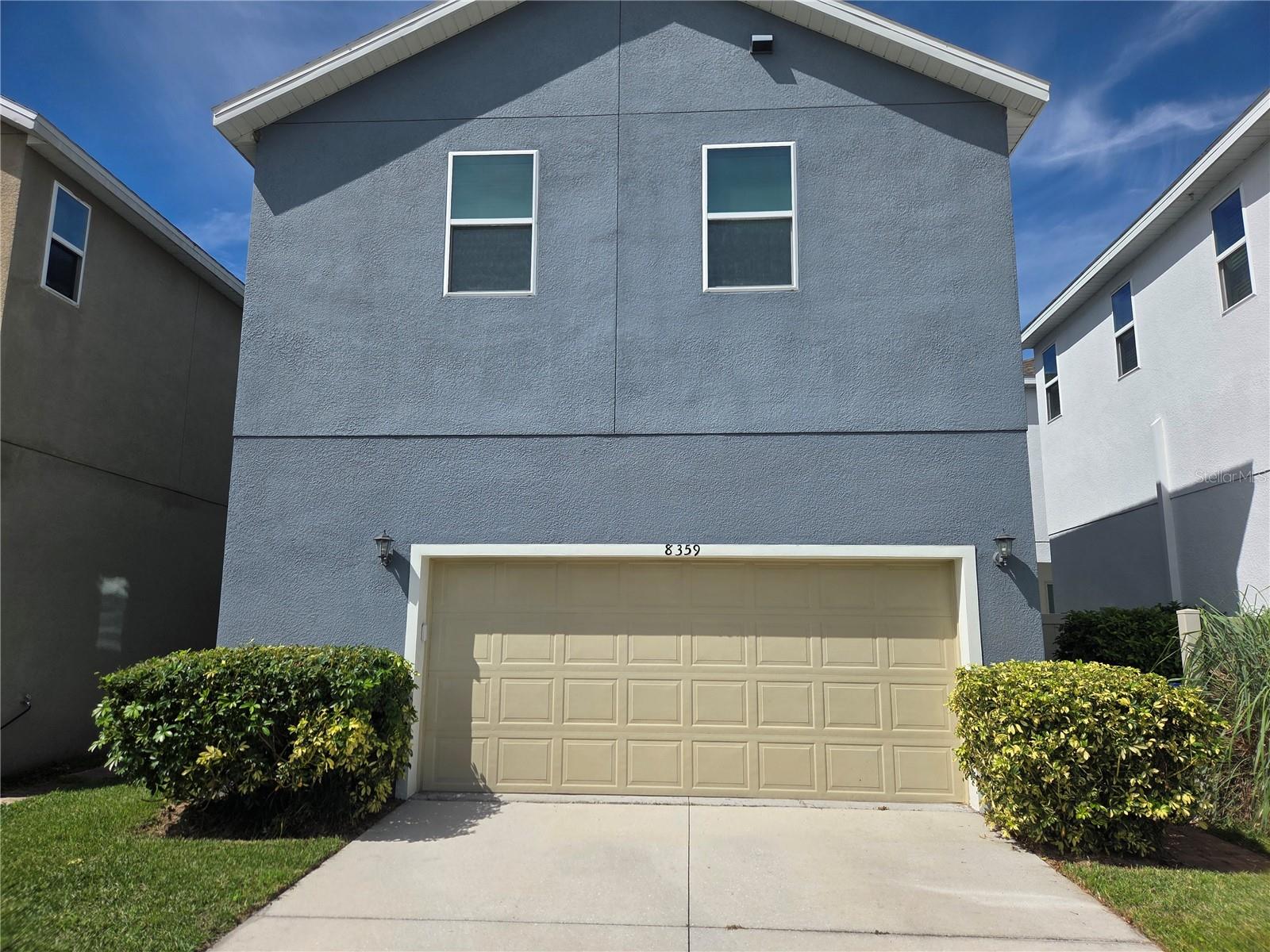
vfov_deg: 58.9
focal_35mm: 23
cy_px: 476
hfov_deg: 73.9
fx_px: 844
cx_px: 635
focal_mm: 5.4
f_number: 1.8
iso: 64
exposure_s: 1/7891
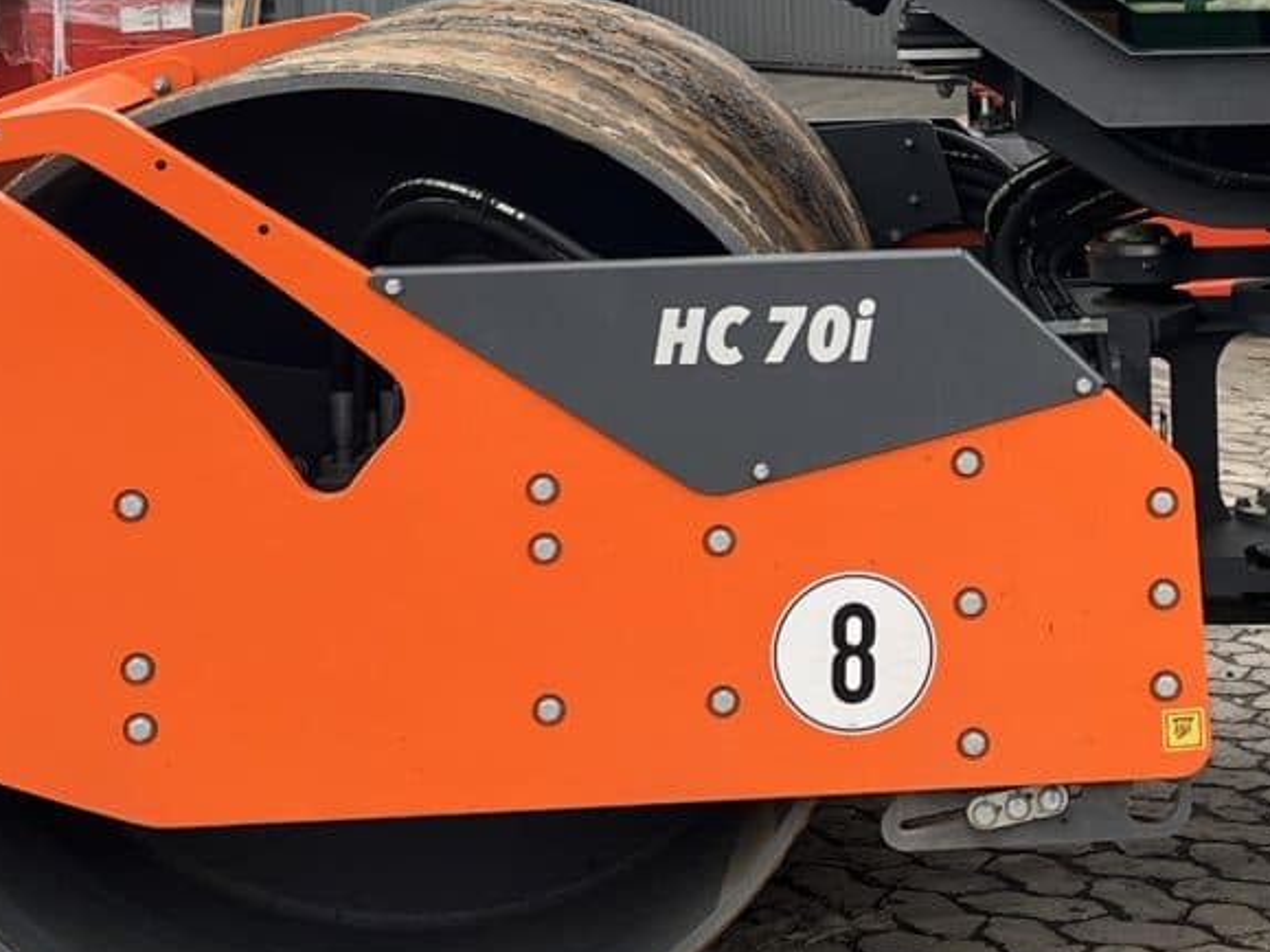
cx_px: 1248
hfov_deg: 20.7
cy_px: 31
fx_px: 3375
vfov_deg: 15.8
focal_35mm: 92
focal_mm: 5.1
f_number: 1.6
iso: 50
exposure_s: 1/421
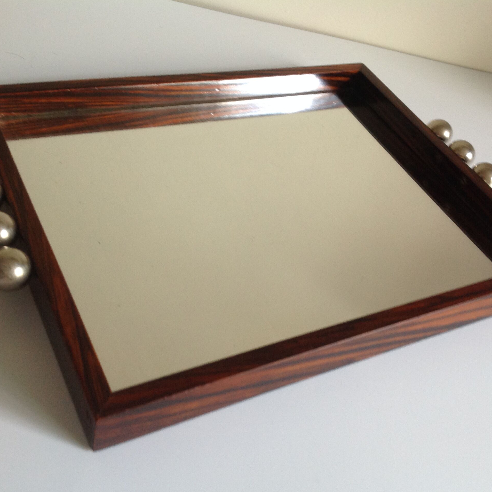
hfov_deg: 40.0
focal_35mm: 42
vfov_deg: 40.0
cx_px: 262
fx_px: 675
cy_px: 249
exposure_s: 1/15
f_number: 2.4
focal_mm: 4.28
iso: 100
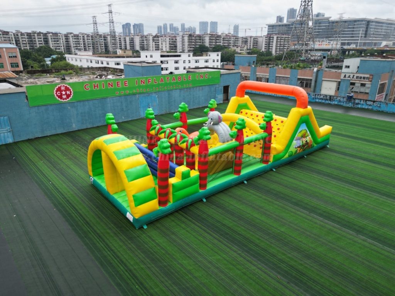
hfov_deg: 71.6
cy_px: 148
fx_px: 274
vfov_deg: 56.8
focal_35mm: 24
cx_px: 198
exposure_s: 1/2500
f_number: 1.7
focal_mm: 6.72
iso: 200
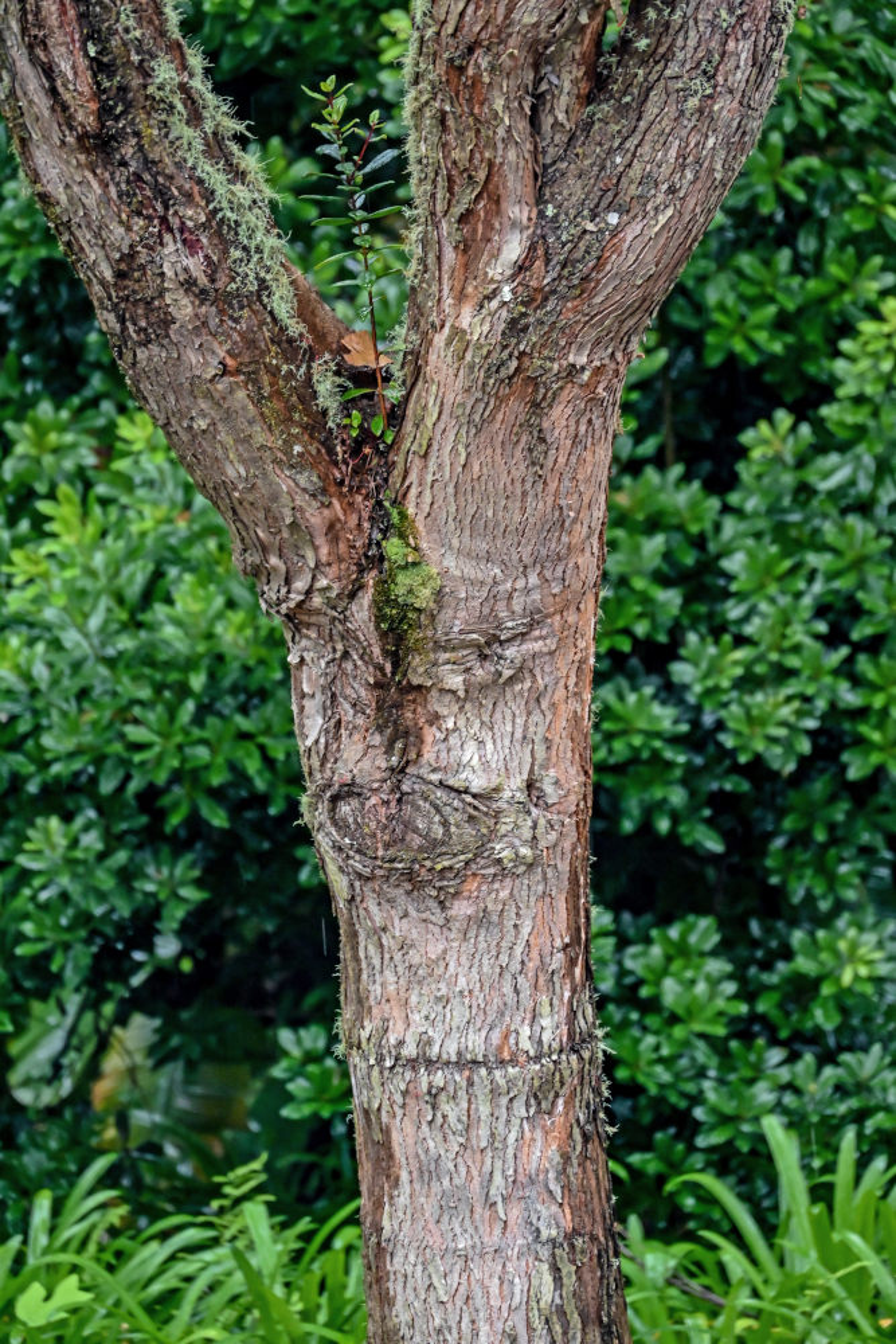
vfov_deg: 9.8
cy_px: 672
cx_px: 448
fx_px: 7837
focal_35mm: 210
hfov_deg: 6.5
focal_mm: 140
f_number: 6.3
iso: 3200
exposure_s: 1/200
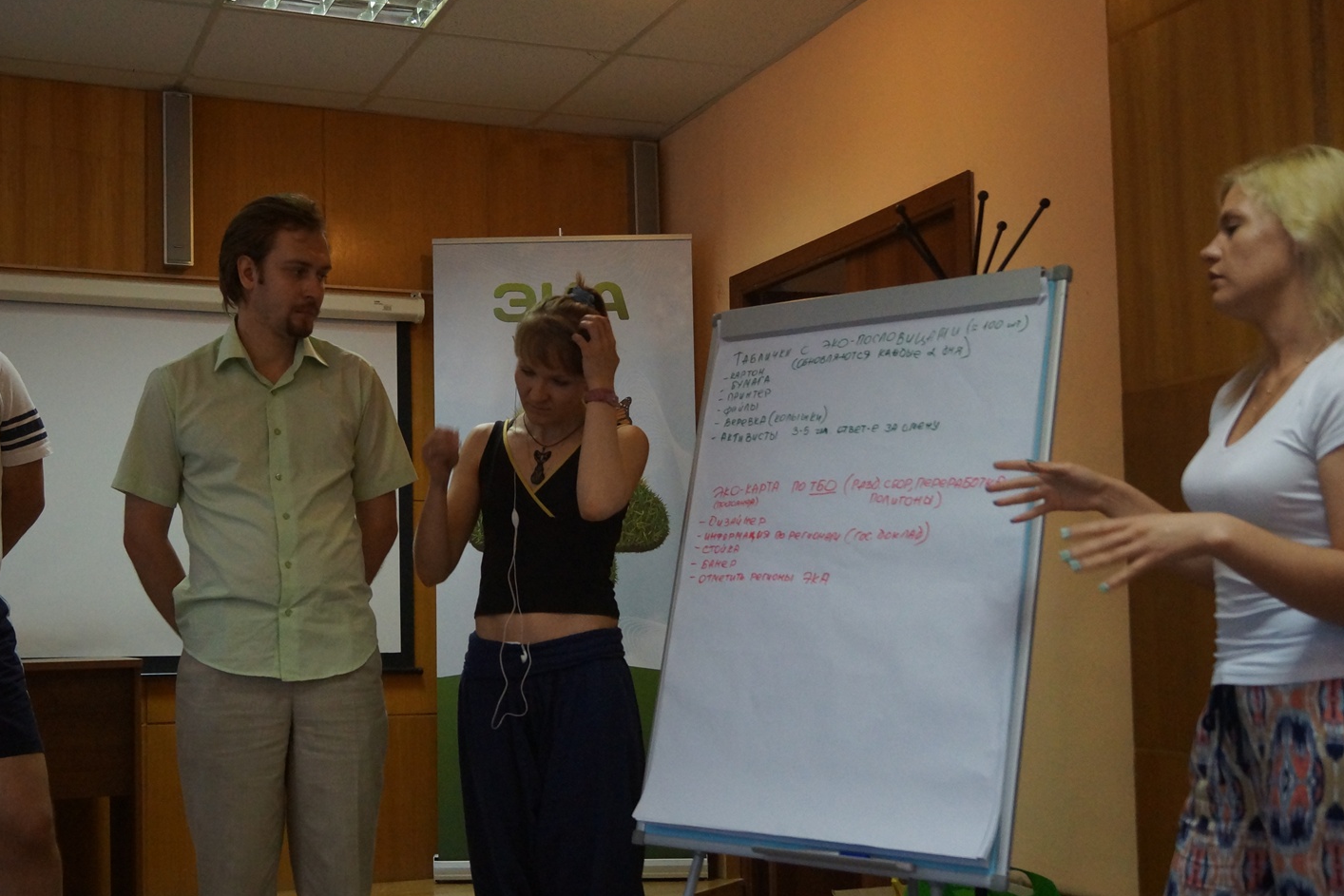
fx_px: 1568
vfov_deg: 31.9
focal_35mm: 42
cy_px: 511
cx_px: 566
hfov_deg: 46.2
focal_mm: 22
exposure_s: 1/60
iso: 1600
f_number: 4
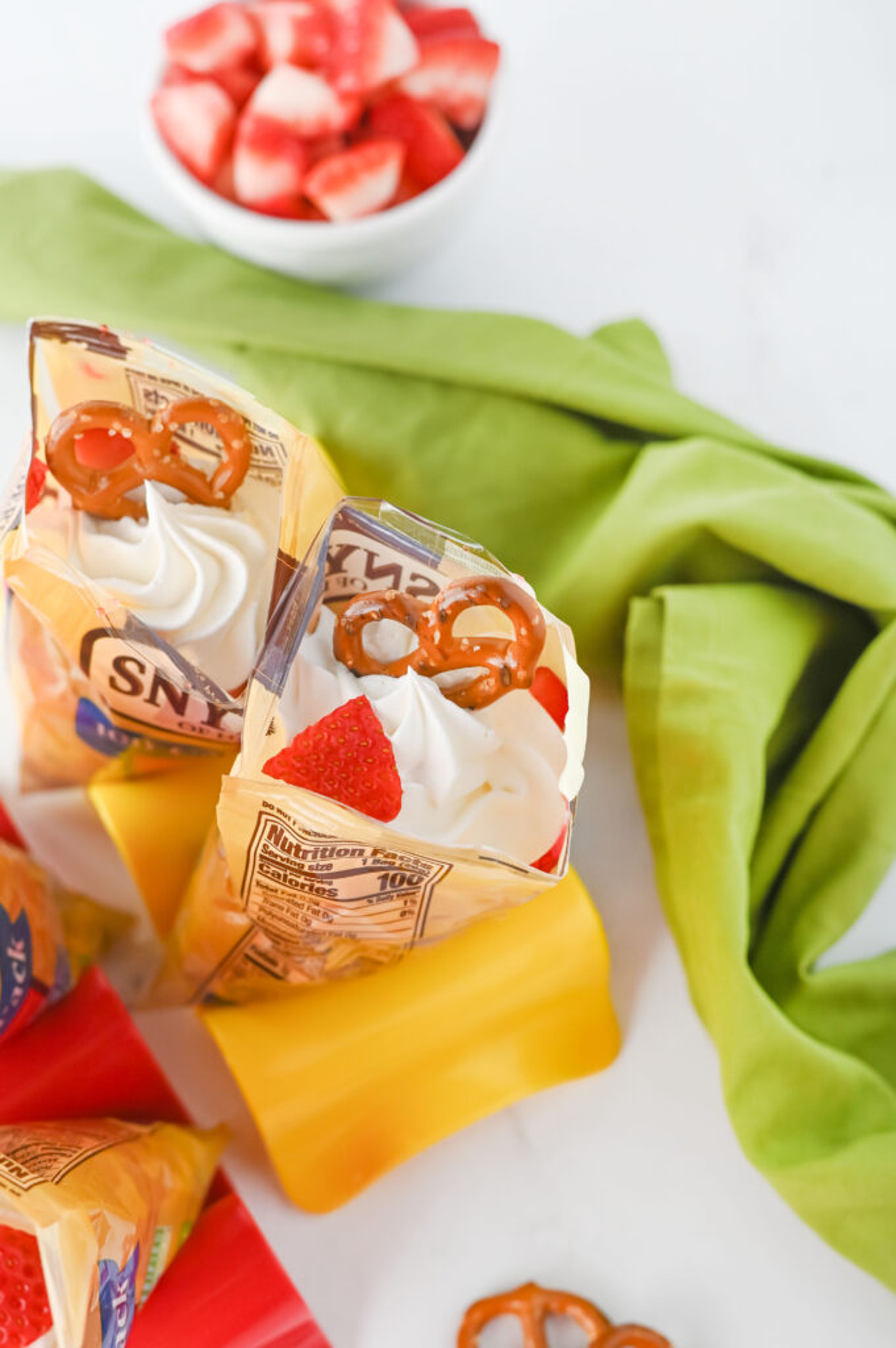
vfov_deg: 39.6
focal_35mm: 50
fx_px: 1870
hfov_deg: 26.9
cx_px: 448
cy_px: 674
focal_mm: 50
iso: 560
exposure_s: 1/160
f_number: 5.6
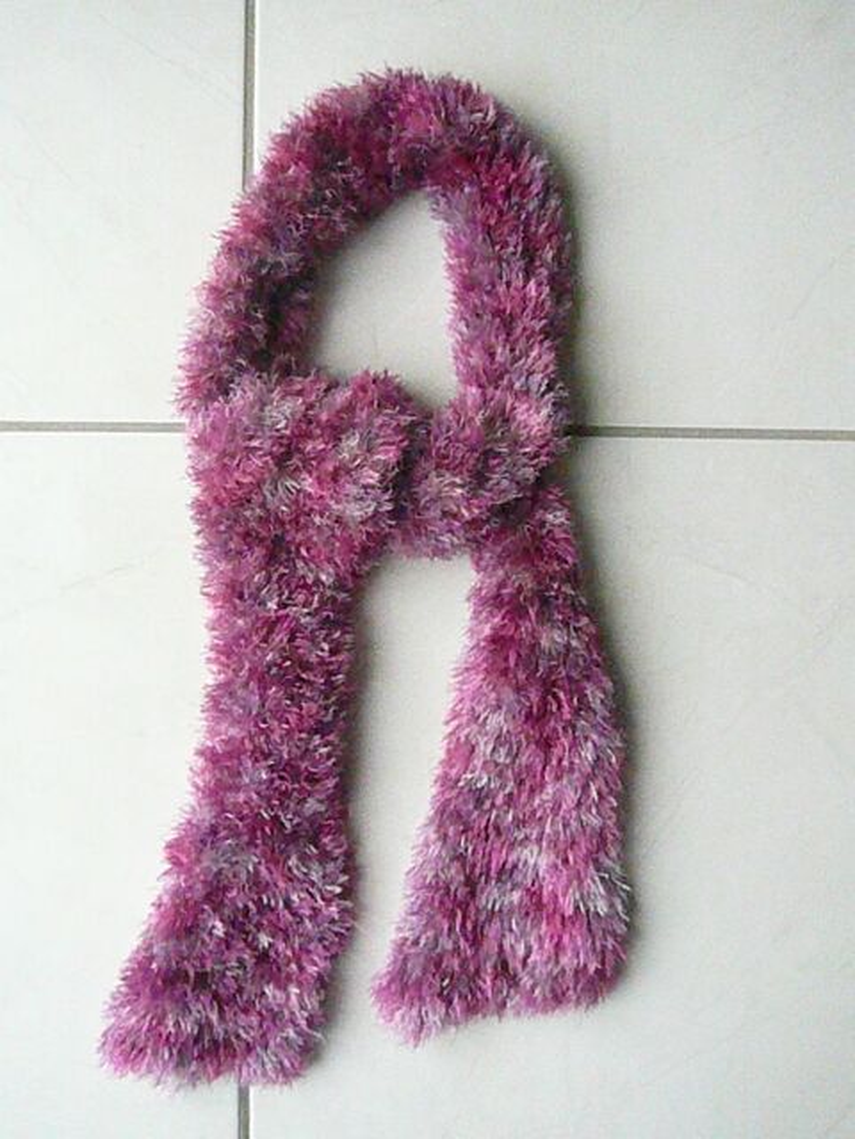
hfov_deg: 41.8
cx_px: 428
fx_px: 1120
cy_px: 570
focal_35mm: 34
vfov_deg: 54.0
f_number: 9
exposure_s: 1/200
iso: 3200
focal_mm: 5.4
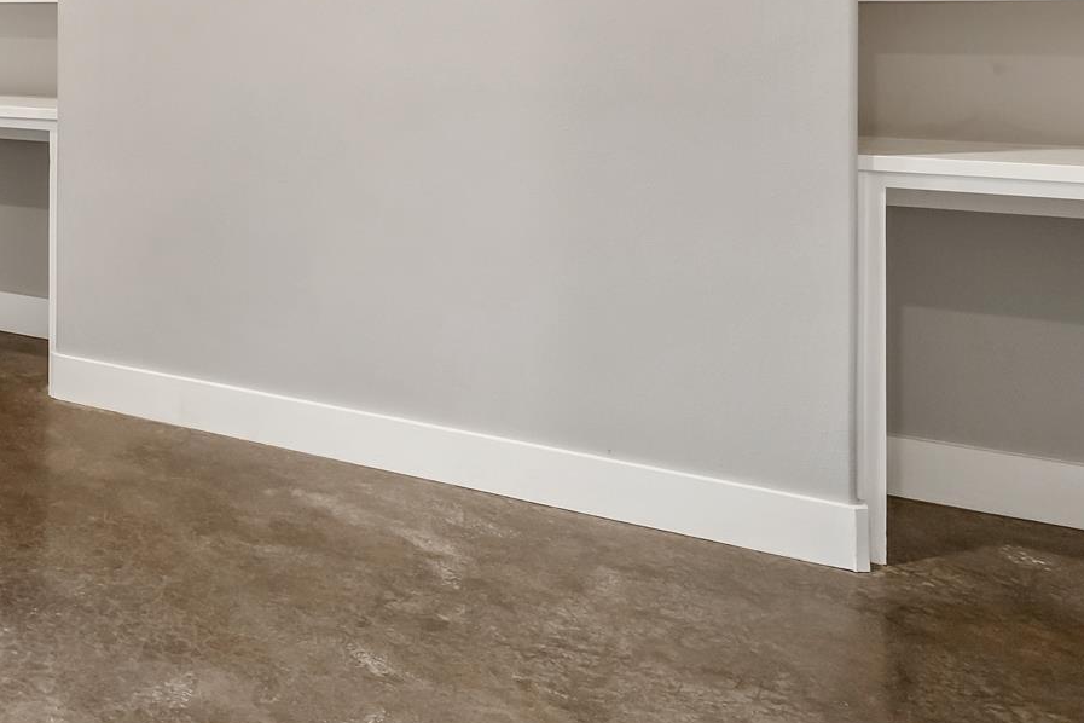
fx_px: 1174
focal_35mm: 39
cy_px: 26
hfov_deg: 37.1
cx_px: -232
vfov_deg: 31.9
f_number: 8
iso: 800
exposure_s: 1/10
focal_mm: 14
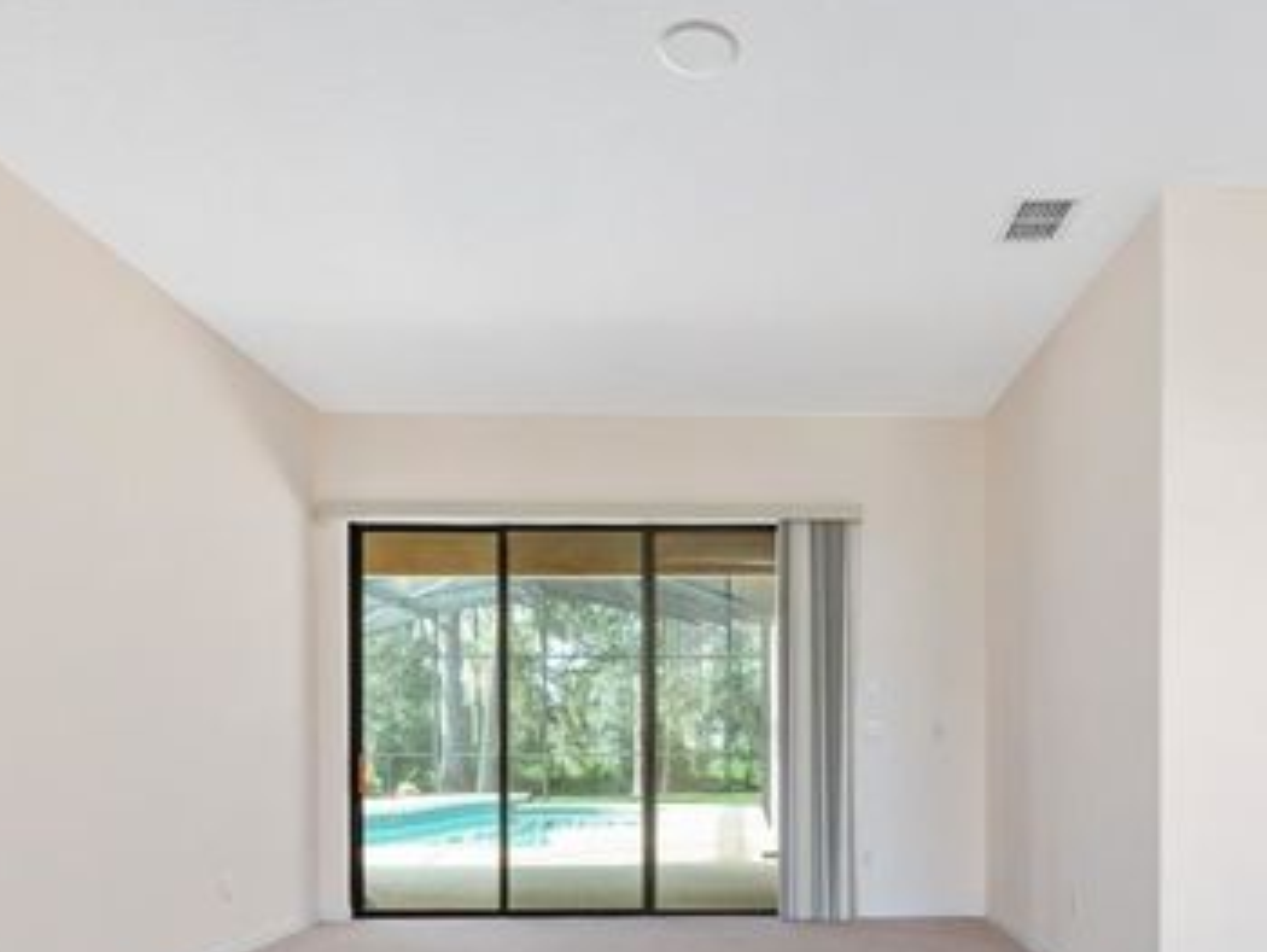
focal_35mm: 29
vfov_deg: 45.8
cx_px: 755
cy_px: 744
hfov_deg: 60.8
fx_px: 1069
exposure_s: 1/6
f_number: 8
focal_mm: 15.1
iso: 250
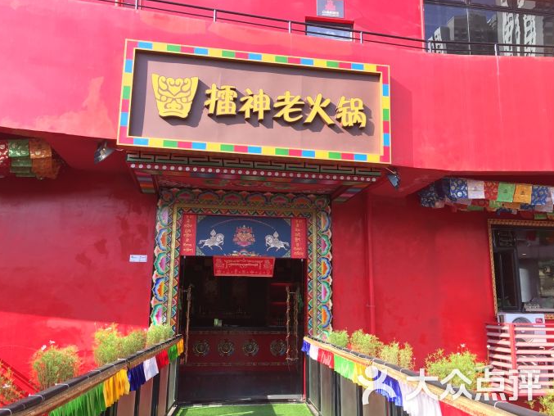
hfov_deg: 60.0
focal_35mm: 30
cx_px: 276
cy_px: 213
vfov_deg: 46.8
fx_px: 480
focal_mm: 4.15
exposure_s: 1/293
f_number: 2.2
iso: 32
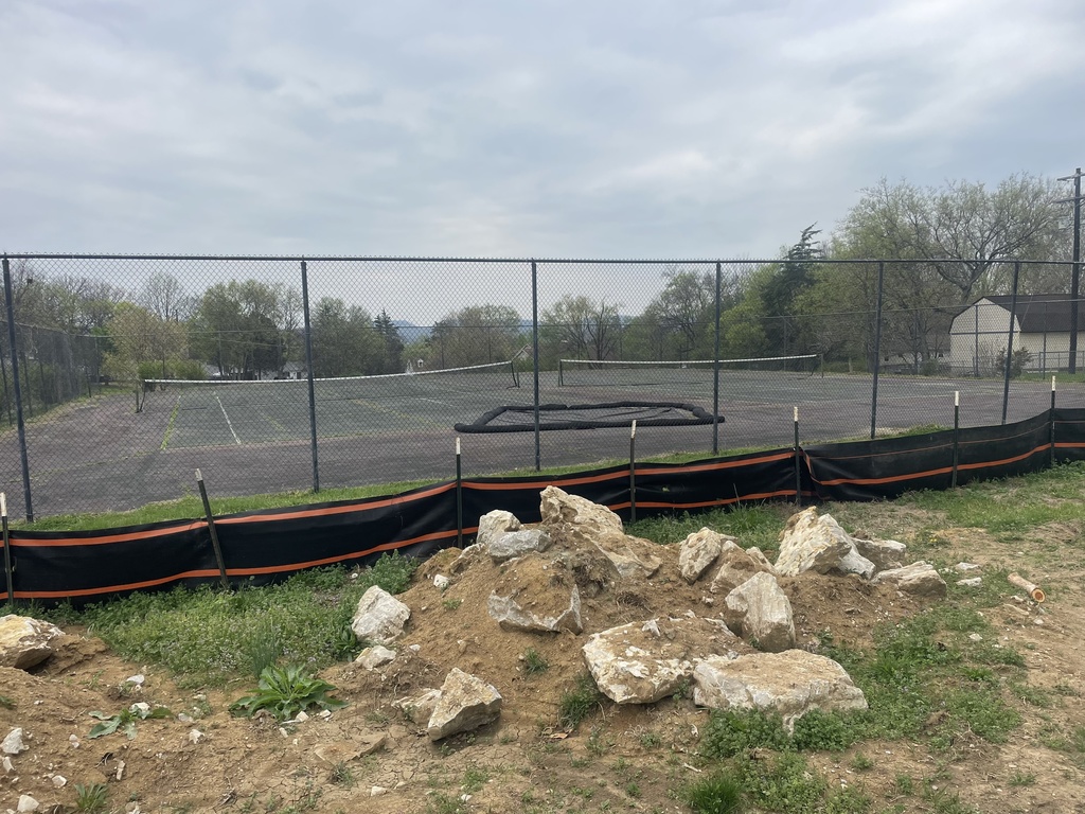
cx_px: 542
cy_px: 407
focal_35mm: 26
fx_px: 815
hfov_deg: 67.3
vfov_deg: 53.1
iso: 32
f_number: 1.6
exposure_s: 1/2020
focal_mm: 4.2
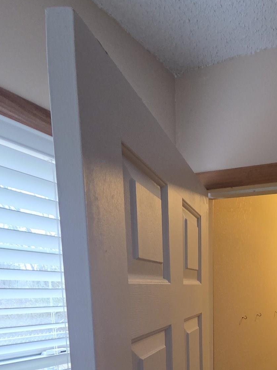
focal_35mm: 27
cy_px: 335
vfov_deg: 56.2
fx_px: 288
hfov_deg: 44.0
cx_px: 276
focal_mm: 2.2
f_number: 2.2
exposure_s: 1/60
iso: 400
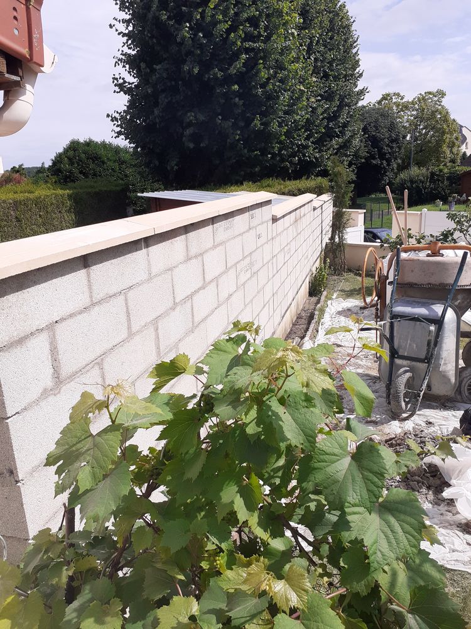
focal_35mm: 27
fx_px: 490
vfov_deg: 65.3
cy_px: 314
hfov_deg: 51.4
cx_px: 236
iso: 40
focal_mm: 3.6
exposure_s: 1/2463
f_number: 1.9
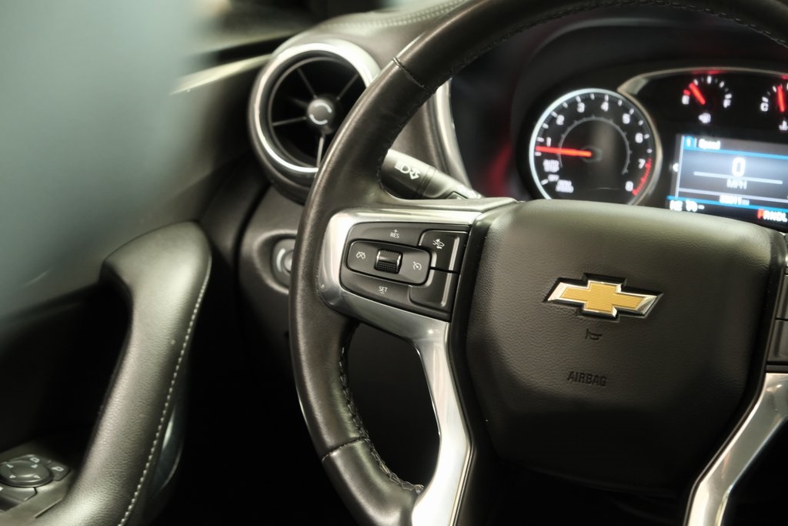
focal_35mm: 69
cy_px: 263
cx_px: 394
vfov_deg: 19.7
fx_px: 1510
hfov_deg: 29.2
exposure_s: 1/20
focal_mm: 46.3
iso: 3200
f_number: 5
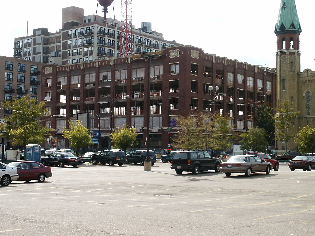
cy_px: 118
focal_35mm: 55
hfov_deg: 34.9
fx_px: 500
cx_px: 158
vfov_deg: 26.6
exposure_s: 1/125
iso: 64
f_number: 8
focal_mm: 11.47
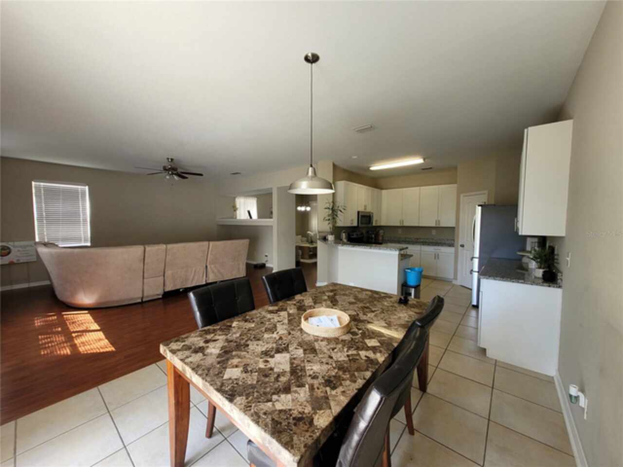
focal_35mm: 13
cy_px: 234
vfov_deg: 89.9
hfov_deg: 106.2
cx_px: 312
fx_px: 234
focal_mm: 1.74
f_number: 2.2
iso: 64
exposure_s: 1/60
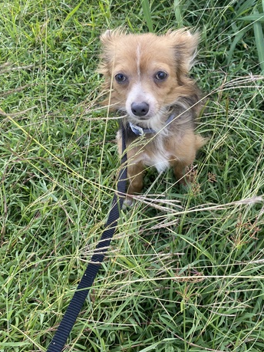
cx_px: 161
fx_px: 346
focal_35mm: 34
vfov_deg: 53.6
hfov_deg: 41.5
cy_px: 143
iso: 32
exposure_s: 1/317
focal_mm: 4.25
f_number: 1.8
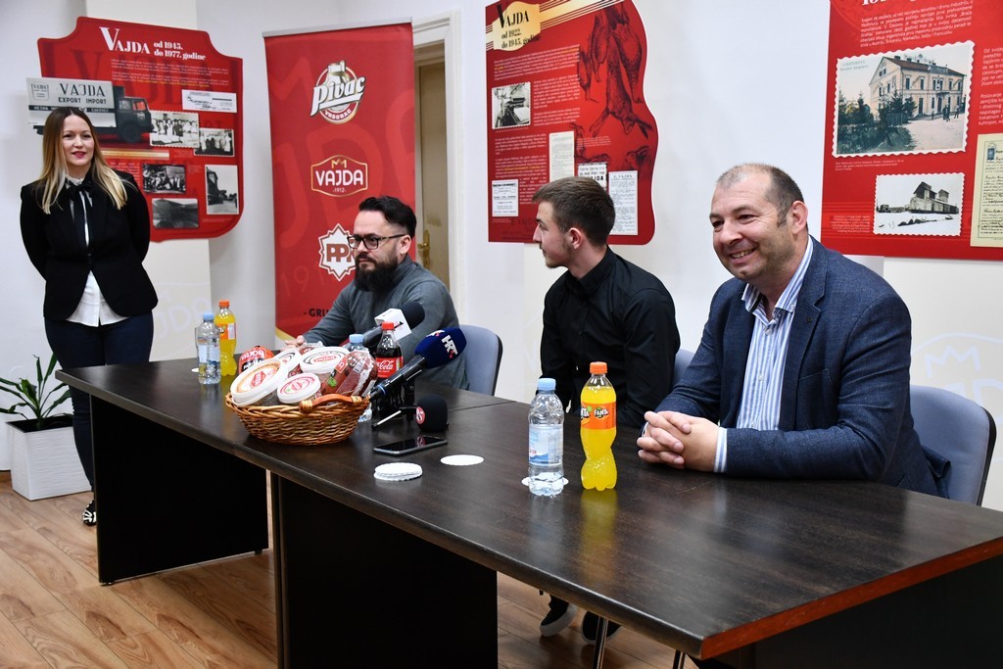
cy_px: 334
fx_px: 1087
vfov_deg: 34.2
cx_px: 502
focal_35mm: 39
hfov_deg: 49.5
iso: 2000
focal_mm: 26
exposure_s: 1/125
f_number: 3.8
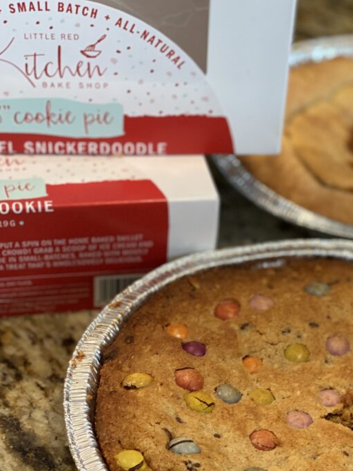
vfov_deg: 24.7
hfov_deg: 18.9
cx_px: 227
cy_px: 352
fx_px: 1061
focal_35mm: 78
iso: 125
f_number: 2
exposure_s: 1/40
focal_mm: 6
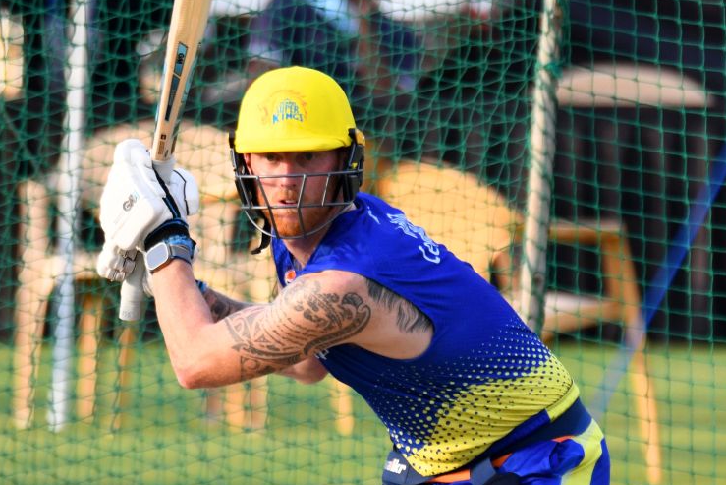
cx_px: 390
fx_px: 18435
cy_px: 166
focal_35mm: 914
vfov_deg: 1.5
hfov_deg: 2.3
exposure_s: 1/1000
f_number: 6.3
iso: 1000
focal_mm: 550
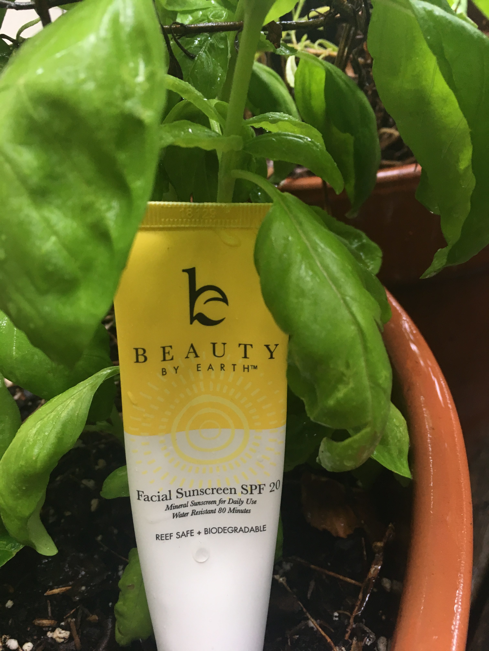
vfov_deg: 61.7
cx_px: 244
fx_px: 546
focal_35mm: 29
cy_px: 326
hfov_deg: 48.2
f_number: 2.2
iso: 64
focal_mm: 4.15
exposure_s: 1/30
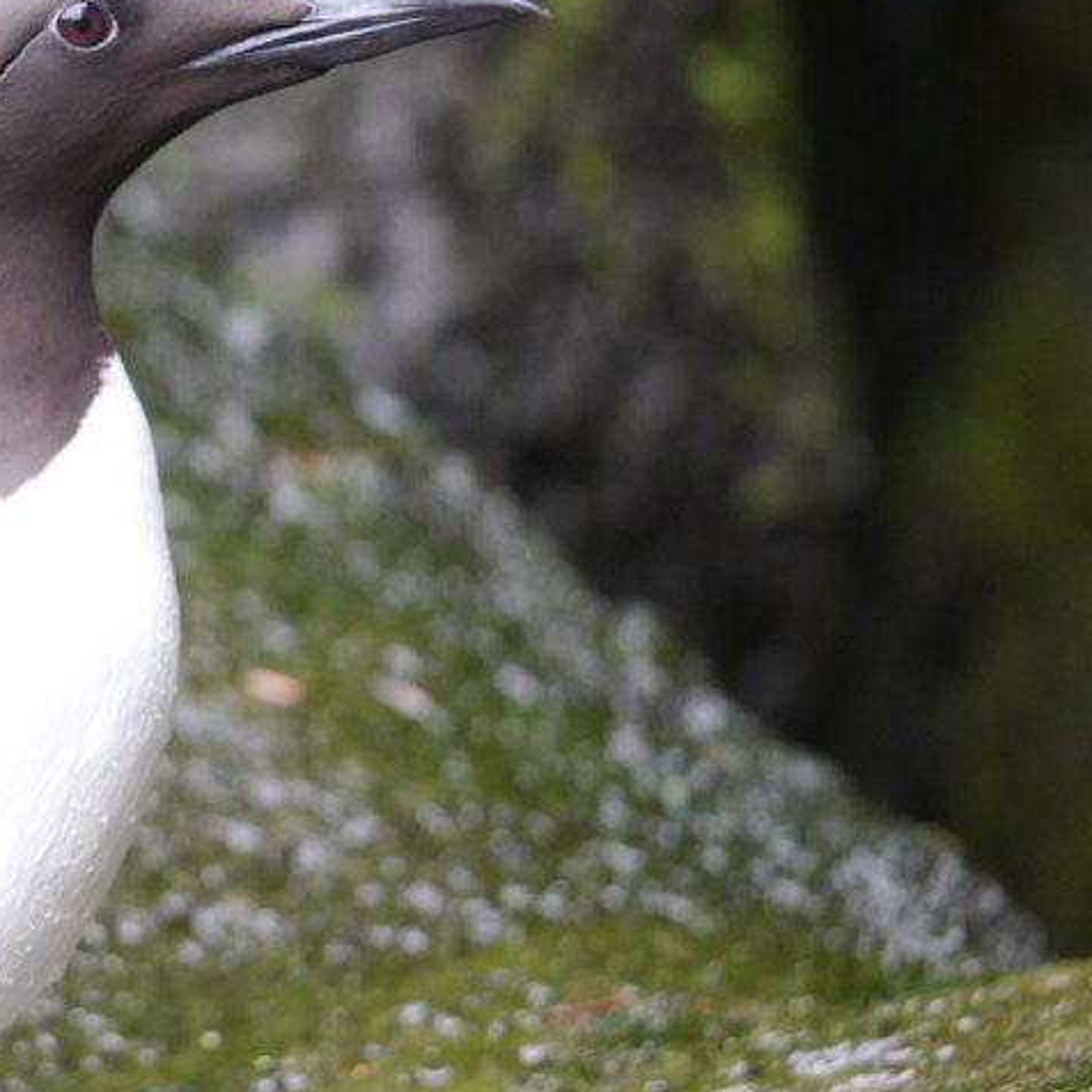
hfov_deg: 6.7
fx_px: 9279
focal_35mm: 260
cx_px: -174
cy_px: 516
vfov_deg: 6.7
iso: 3200
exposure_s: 1/400
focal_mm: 90
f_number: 2.8
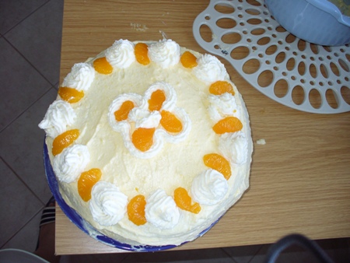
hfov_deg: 50.1
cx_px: 175
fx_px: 374
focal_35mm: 37
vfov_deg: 38.7
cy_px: 132
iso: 100
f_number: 2.8
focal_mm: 6.1
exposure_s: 1/30
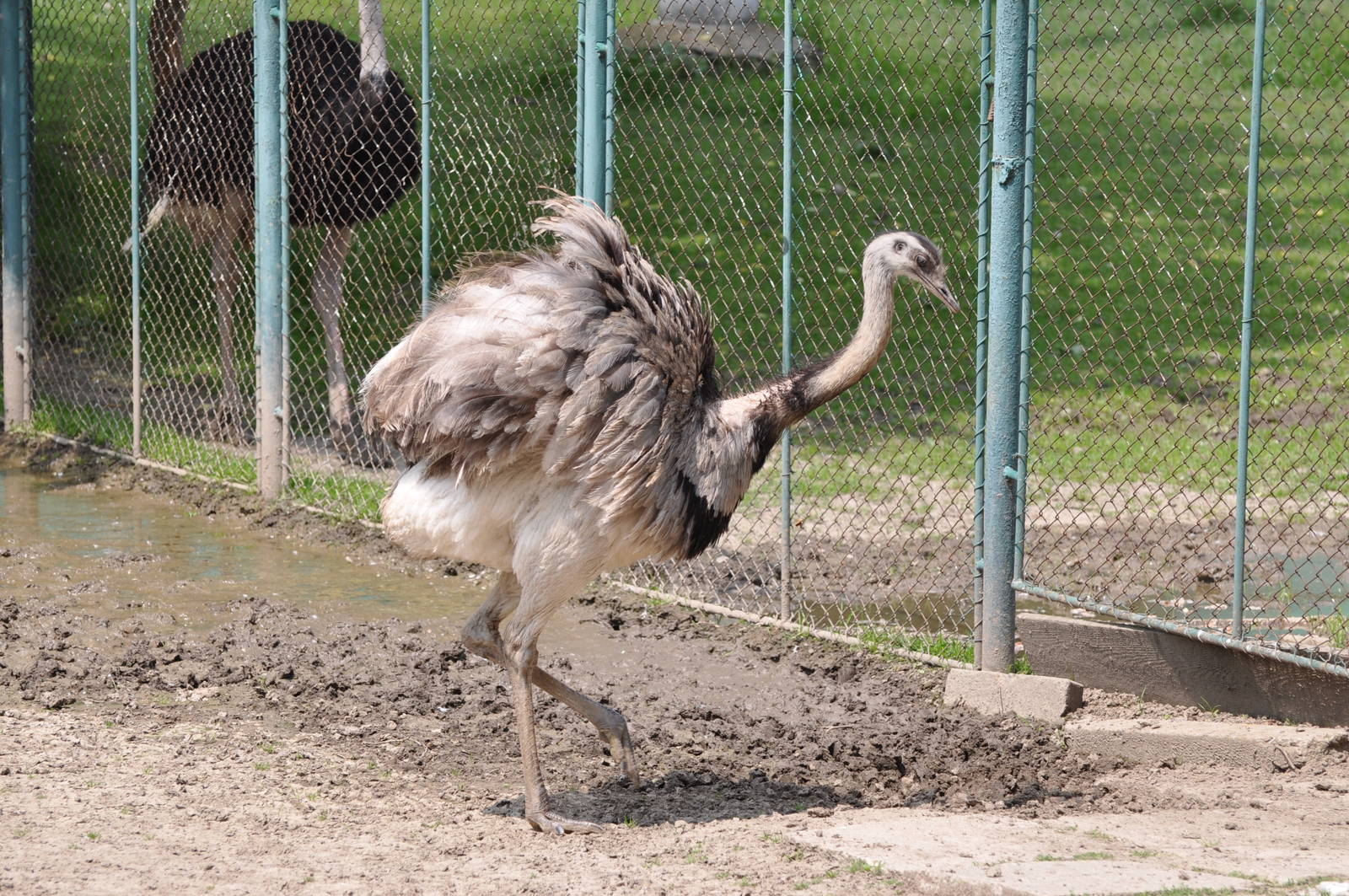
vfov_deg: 7.3
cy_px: 448
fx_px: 7018
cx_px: 674
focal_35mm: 188
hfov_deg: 11.0
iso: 200
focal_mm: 125
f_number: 5.6
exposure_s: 1/500
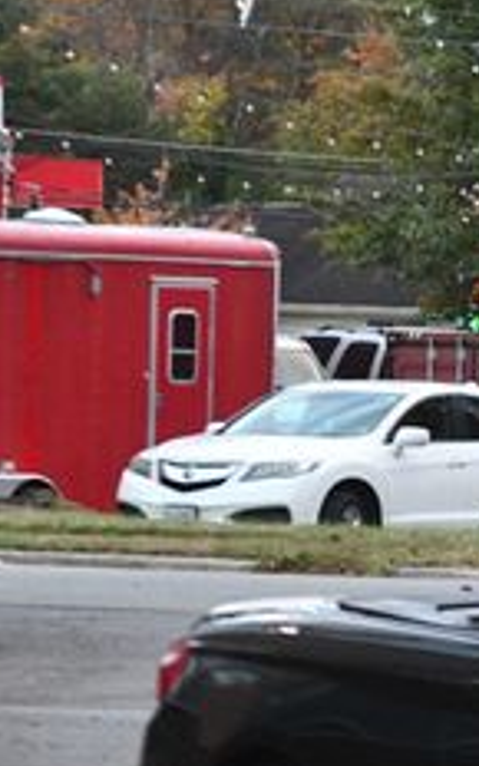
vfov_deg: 5.1
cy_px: 515
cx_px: 948
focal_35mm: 413
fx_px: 8626
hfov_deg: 3.2
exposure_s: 1/125
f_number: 4.8
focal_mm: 98
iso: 2000
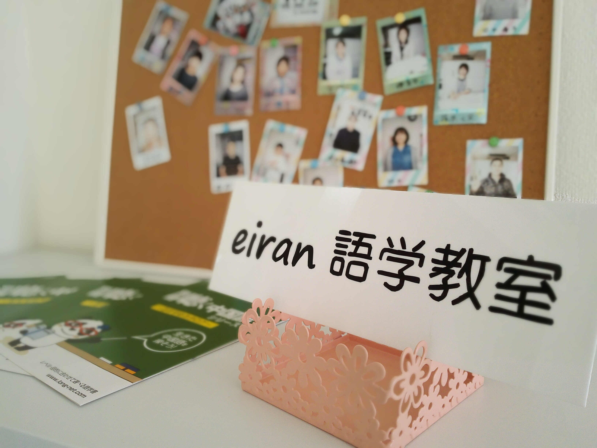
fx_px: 500
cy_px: 224
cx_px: 298
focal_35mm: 29
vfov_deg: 48.2
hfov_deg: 61.7
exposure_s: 1/100
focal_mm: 3.8
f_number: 5.6
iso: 160
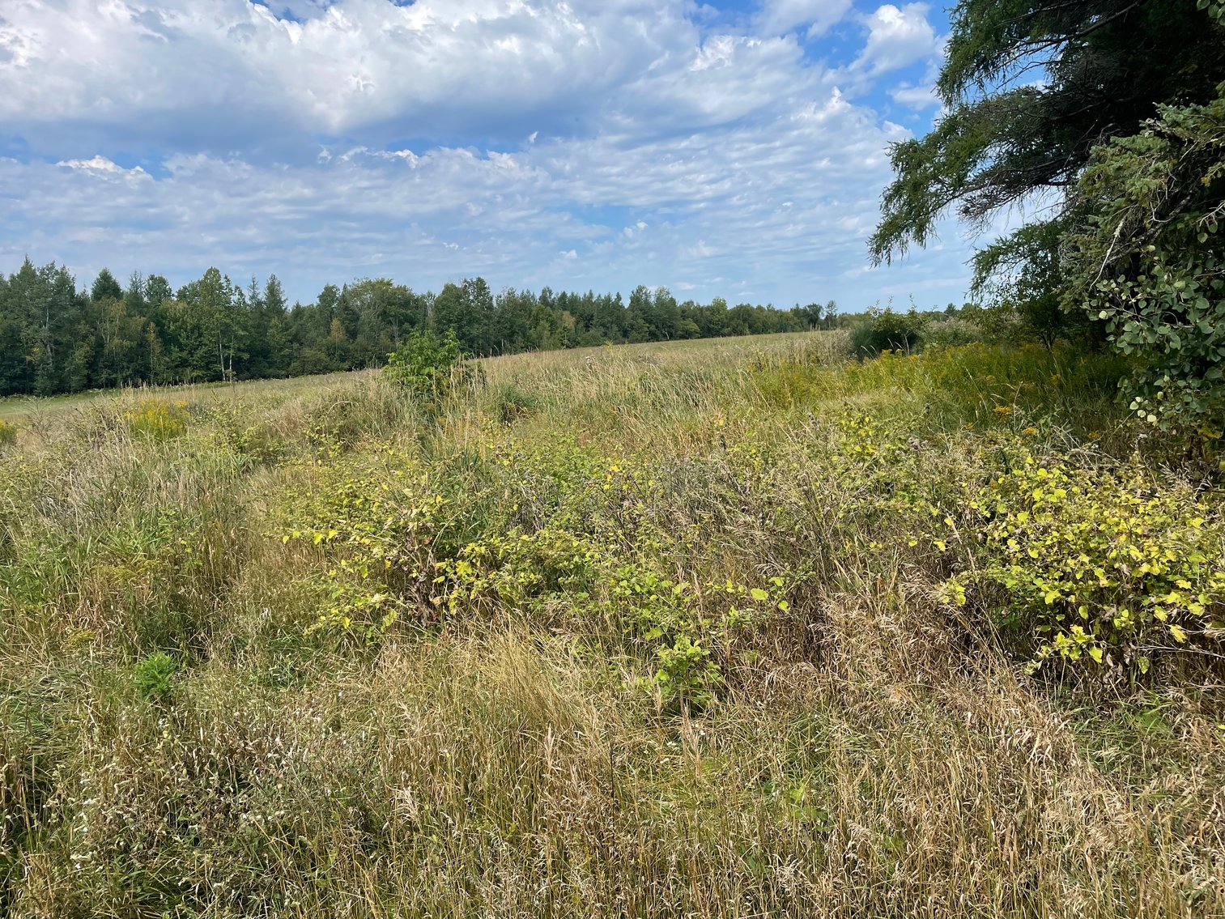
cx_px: 612
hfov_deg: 67.3
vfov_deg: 53.1
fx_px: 920
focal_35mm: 26
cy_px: 460
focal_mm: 4.2
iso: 32
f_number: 1.6
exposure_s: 1/2882
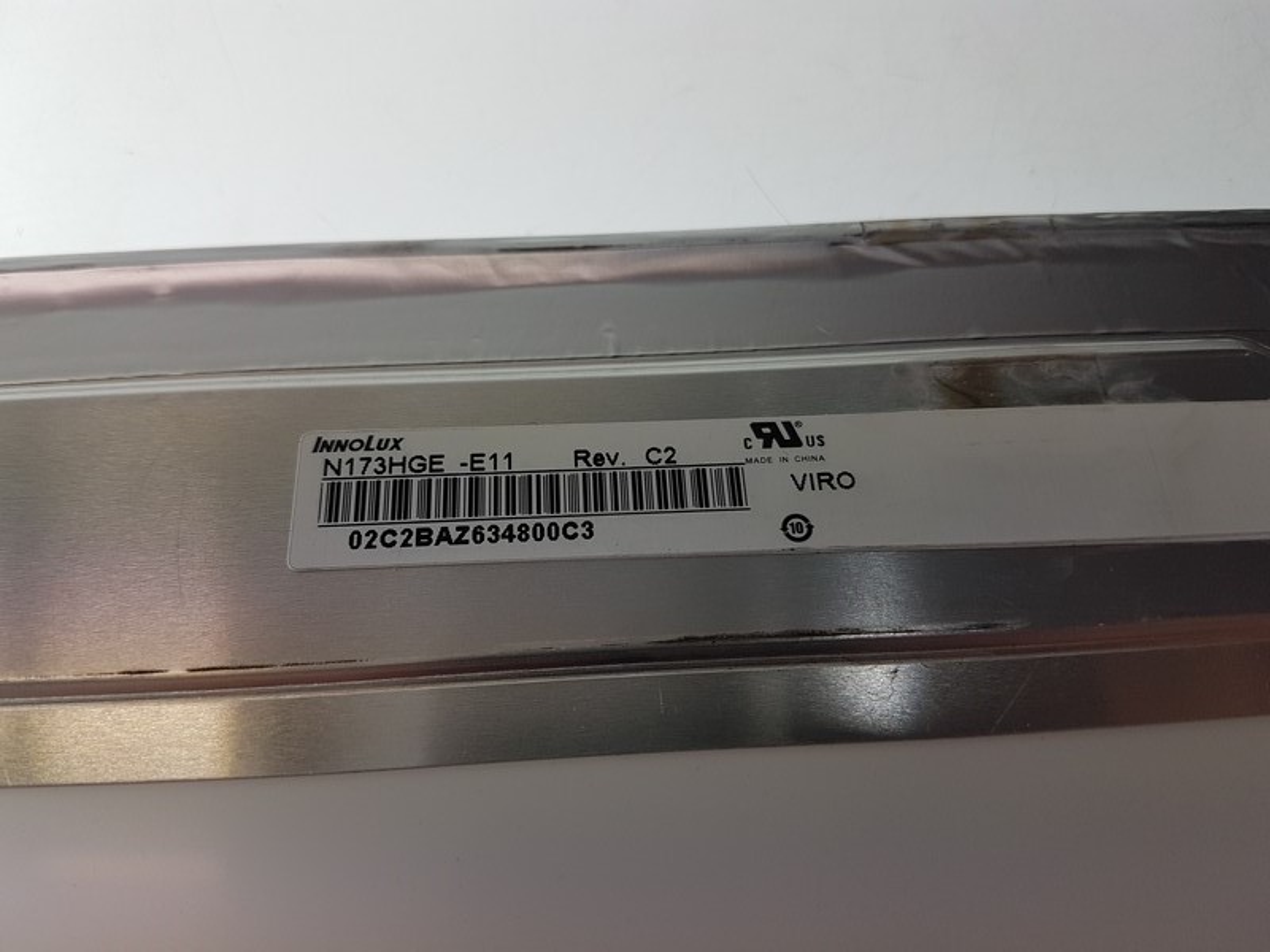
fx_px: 954
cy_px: 476
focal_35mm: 26
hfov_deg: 67.3
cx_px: 635
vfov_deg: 53.1
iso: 40
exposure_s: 1/141
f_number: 1.7
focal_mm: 4.2
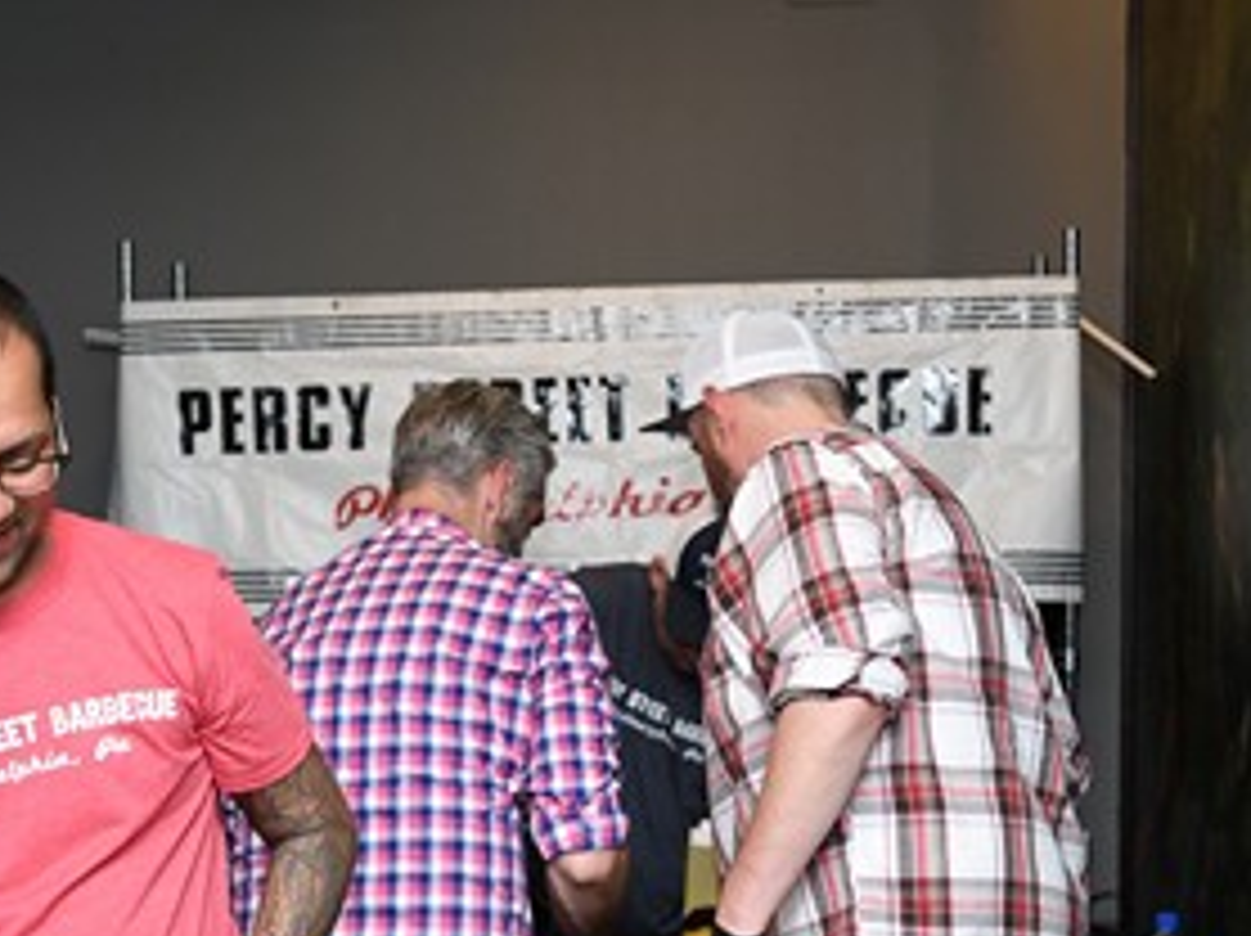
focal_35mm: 80
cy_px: 749
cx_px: 518
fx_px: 2889
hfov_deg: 24.4
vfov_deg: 18.2
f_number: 4
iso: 800
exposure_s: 1/125
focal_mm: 28
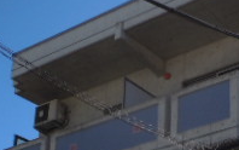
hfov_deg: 21.2
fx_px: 626
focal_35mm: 96
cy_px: 236
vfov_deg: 12.8
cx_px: 216
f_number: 3.7
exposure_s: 1/1000
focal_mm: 5
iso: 100
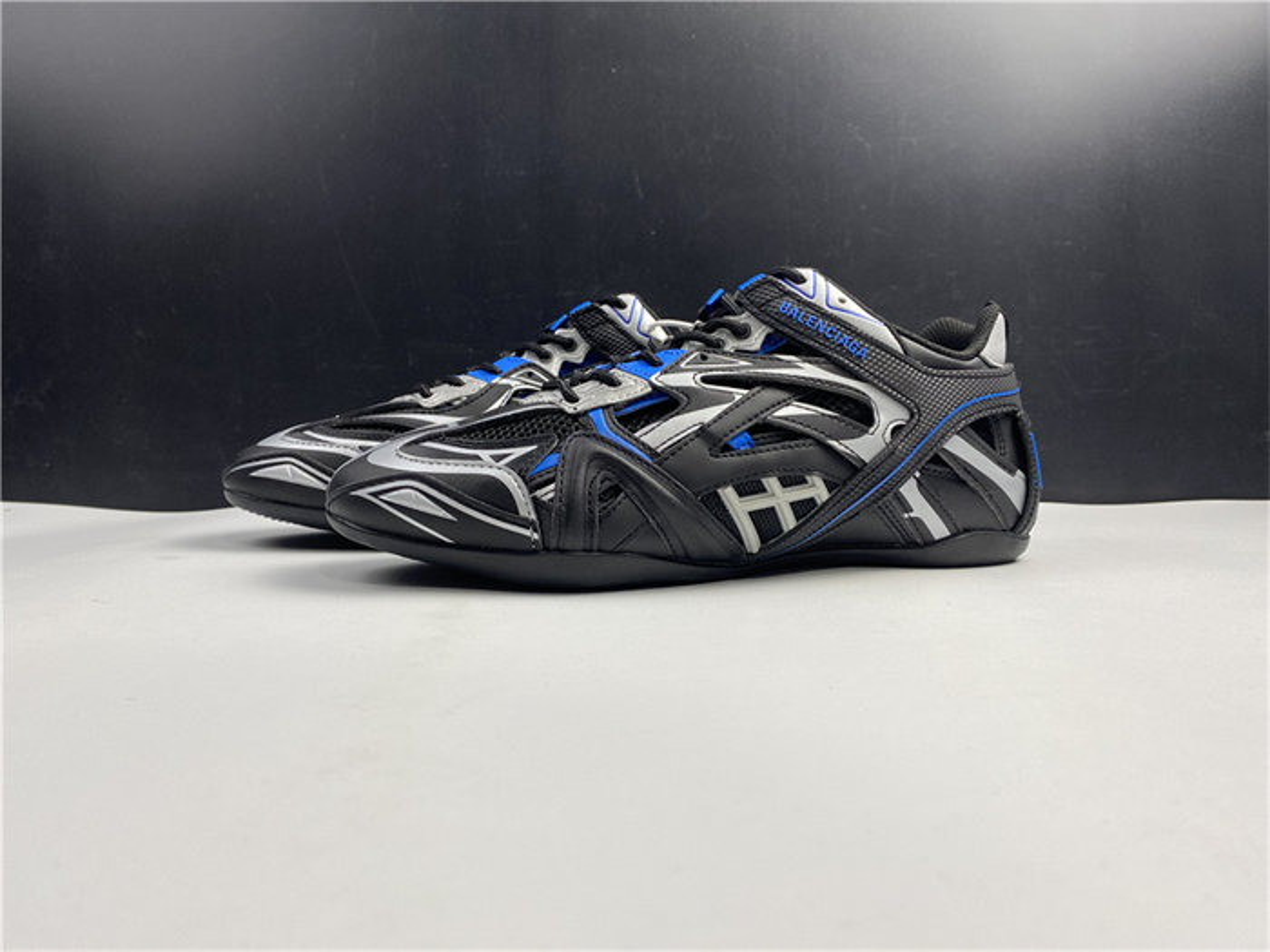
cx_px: 635
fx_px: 954
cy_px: 476
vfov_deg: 53.1
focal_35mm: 26
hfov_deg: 67.3
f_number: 1.8
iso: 80
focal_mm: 4.25
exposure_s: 1/122
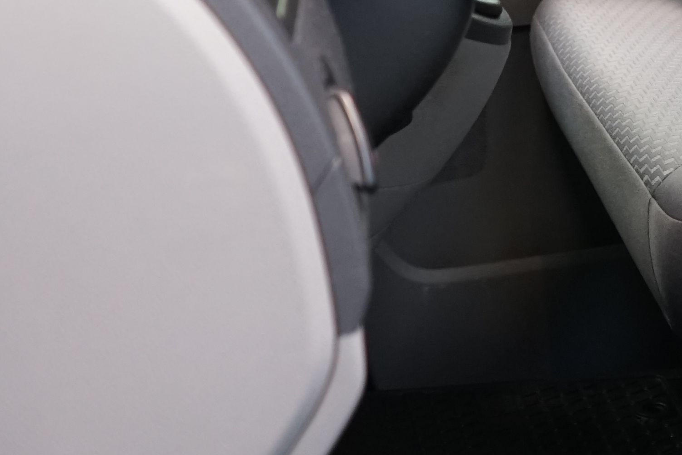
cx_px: 1116
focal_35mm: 112
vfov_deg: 11.8
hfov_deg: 16.2
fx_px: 2122
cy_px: -190
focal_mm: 28
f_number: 4.5
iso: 1000
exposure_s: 1/20
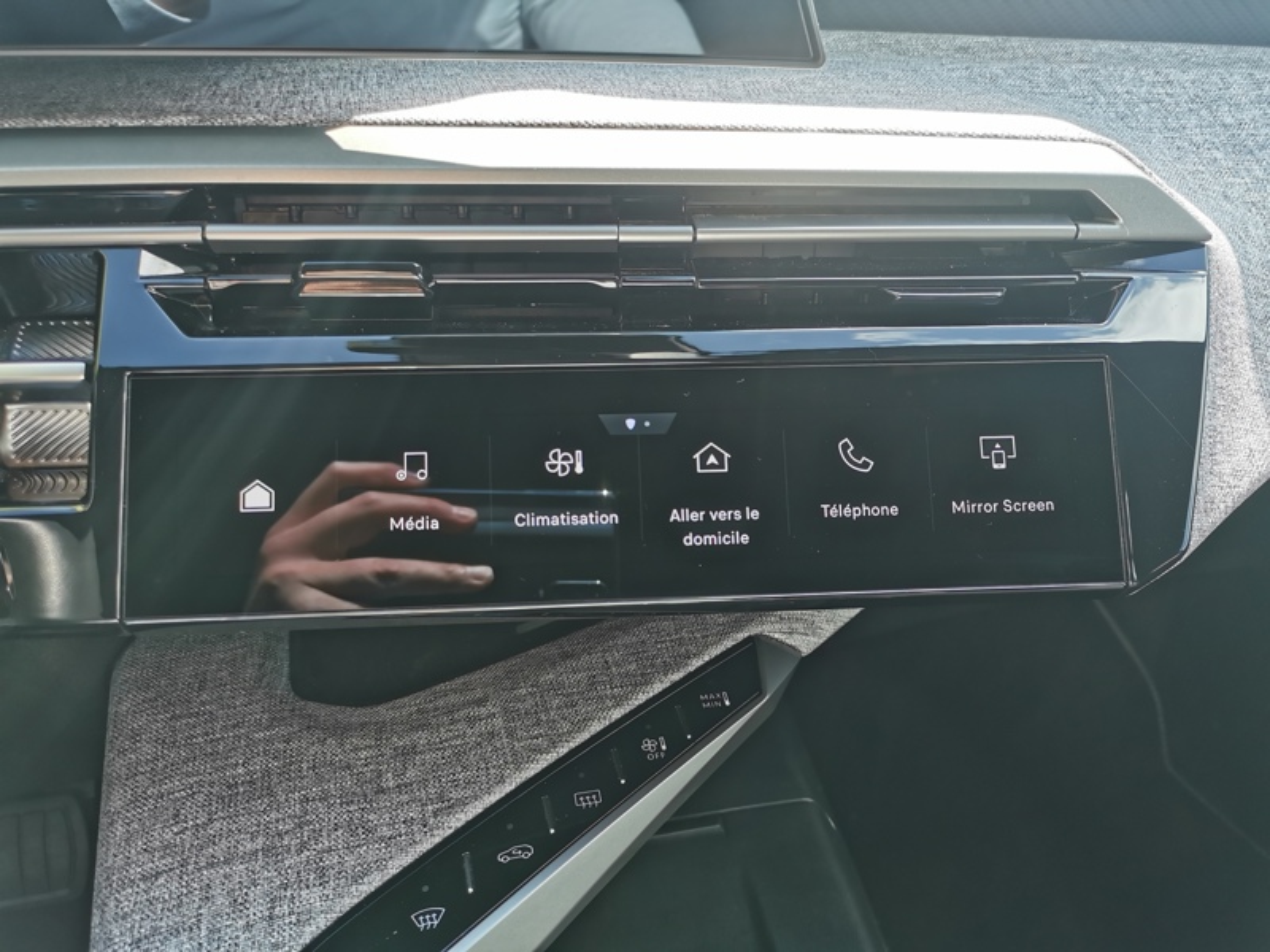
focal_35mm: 27
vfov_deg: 51.4
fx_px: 991
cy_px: 476
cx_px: 635
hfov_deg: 65.3
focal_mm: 5.58
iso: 50
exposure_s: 1/170
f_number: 1.8
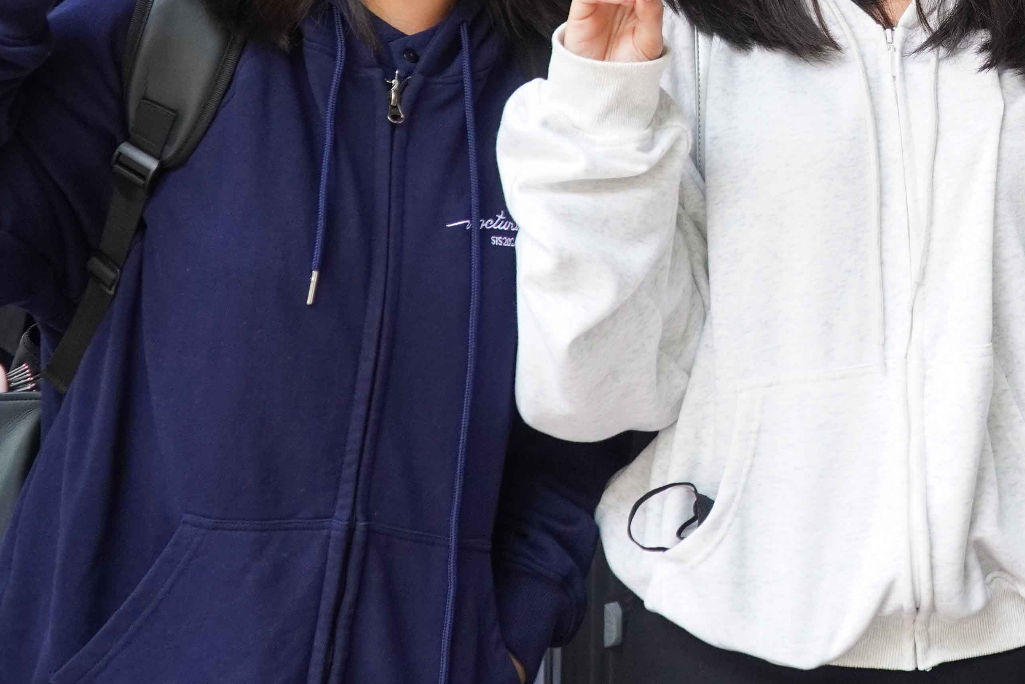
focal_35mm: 77
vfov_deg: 17.4
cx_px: 944
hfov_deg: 25.4
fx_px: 2192
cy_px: 28
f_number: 4
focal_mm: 22
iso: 800
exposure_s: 1/160
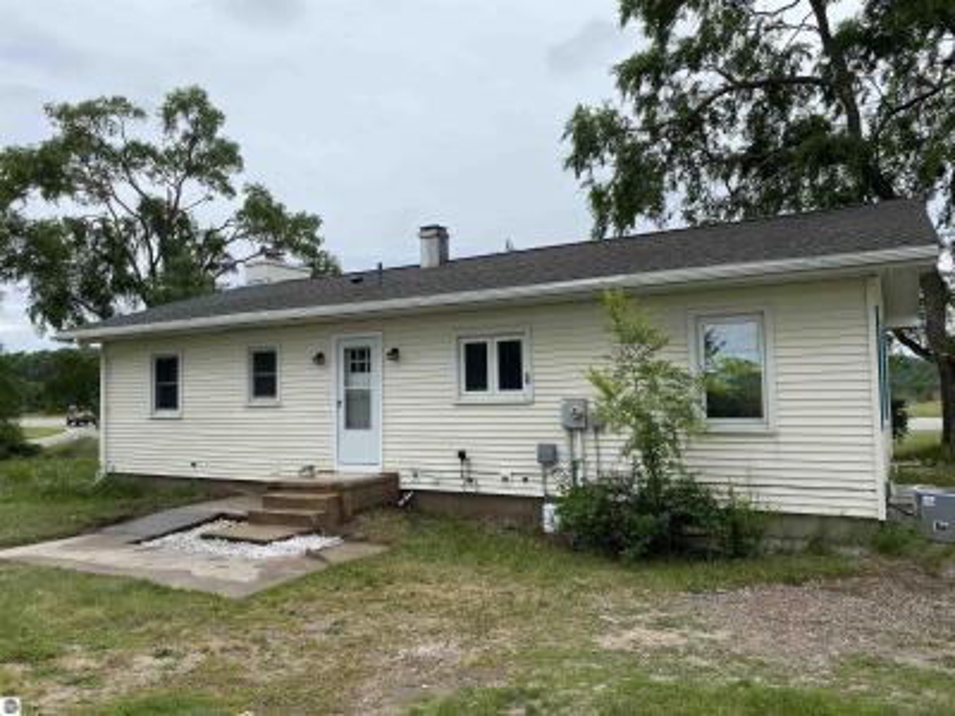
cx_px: 478
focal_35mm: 26
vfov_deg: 53.1
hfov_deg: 67.3
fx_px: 717
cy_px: 358
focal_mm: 4.25
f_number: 1.8
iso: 32
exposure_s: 1/1300
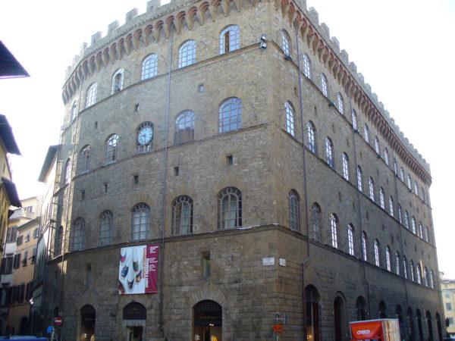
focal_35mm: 37
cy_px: 170
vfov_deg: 38.7
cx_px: 228
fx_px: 486
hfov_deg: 50.1
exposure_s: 1/160
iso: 80
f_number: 2.8
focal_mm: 6.1
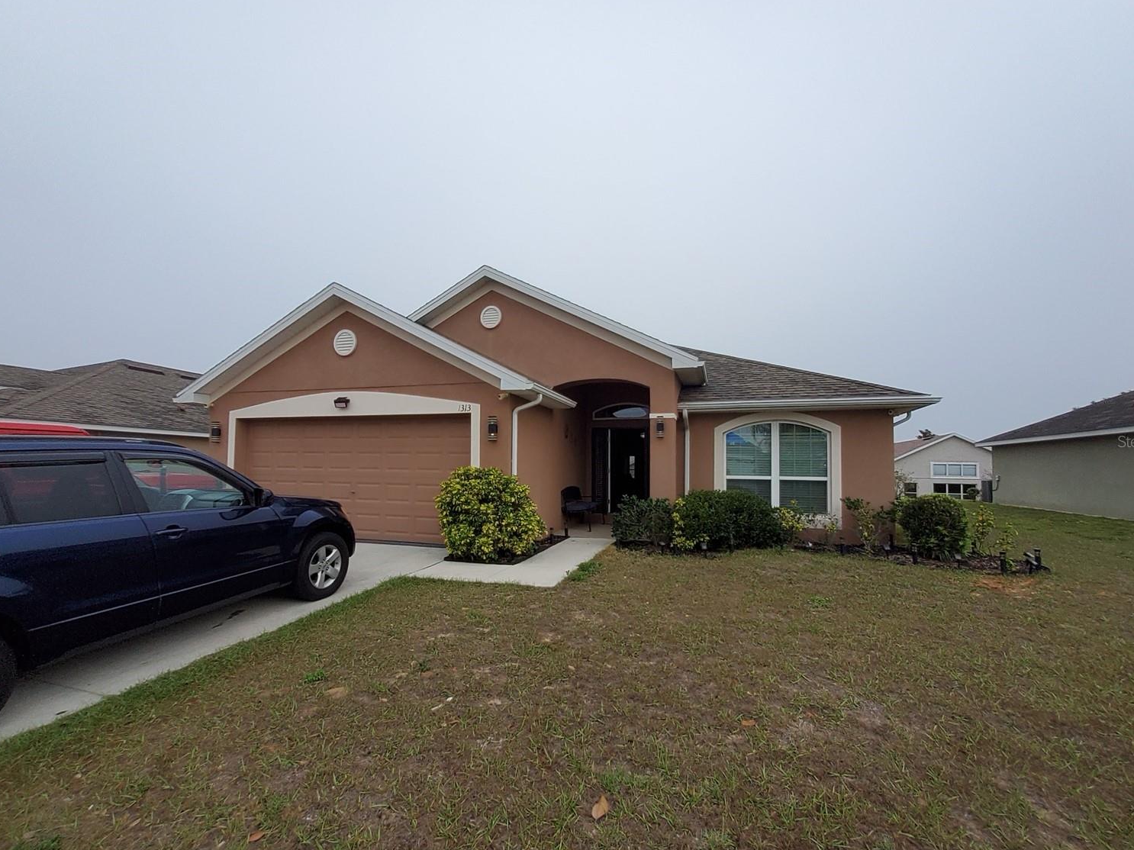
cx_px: 579
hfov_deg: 102.1
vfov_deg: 85.6
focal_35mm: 14
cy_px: 441
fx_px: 459
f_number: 2.2
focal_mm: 1.13
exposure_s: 1/864
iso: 50
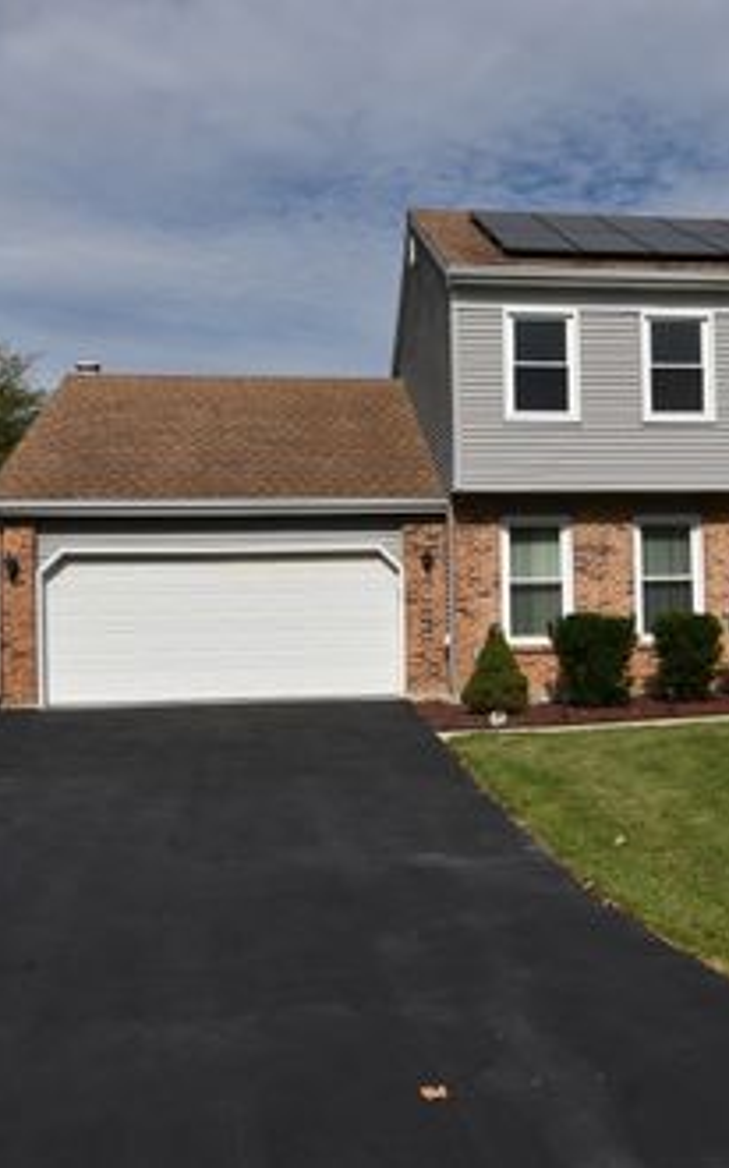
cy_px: 586
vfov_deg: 55.6
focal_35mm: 35
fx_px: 1106
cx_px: 453
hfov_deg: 36.3
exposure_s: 1/400
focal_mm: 15
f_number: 10
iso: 100
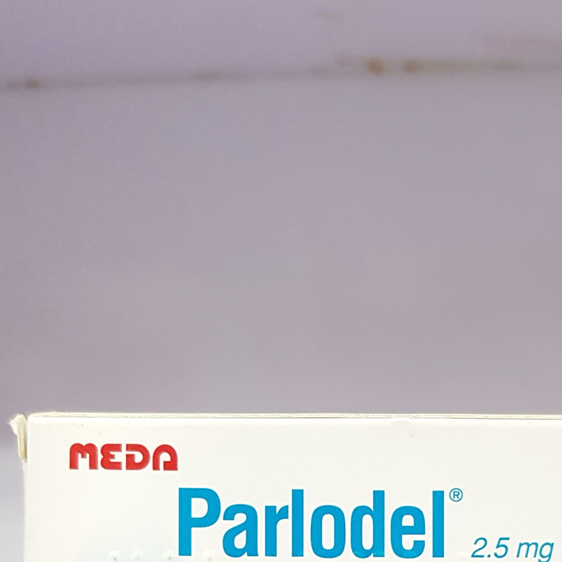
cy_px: 604
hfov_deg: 29.8
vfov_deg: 27.7
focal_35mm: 57
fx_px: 1047
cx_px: 373
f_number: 1.7
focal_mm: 4.2
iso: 250
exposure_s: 1/25
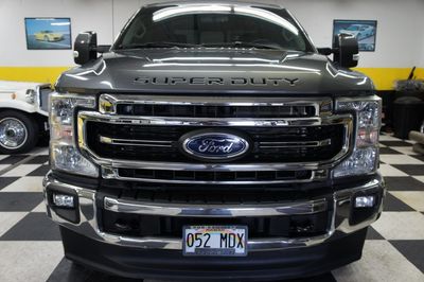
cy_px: 141
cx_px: 212
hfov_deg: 62.0
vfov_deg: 43.5
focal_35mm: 30
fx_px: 353
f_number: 4
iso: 250
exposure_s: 1/30
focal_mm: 20
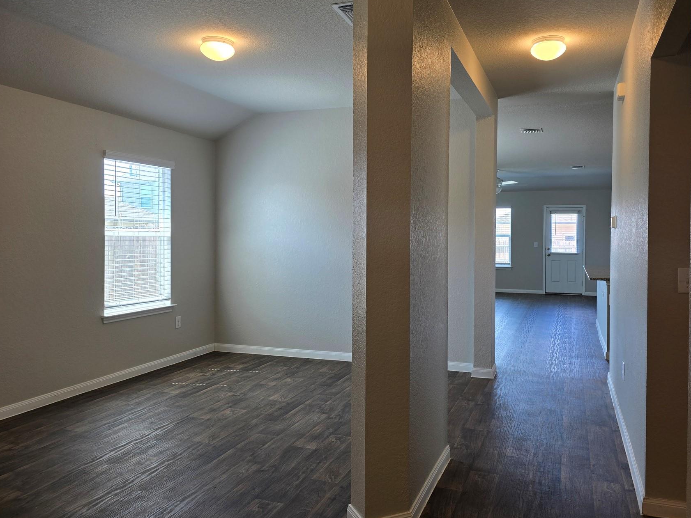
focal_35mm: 28
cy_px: 252
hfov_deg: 63.3
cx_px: 378
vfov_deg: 49.8
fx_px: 559
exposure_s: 1/120
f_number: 1.7
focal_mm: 6.3
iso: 50
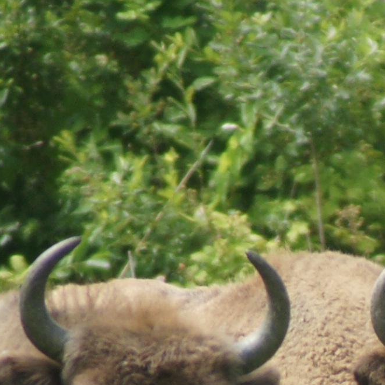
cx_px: 793
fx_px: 31143
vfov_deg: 0.7
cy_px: 737
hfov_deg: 0.7
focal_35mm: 2475
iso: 250
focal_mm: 300
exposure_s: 1/500
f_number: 5.6
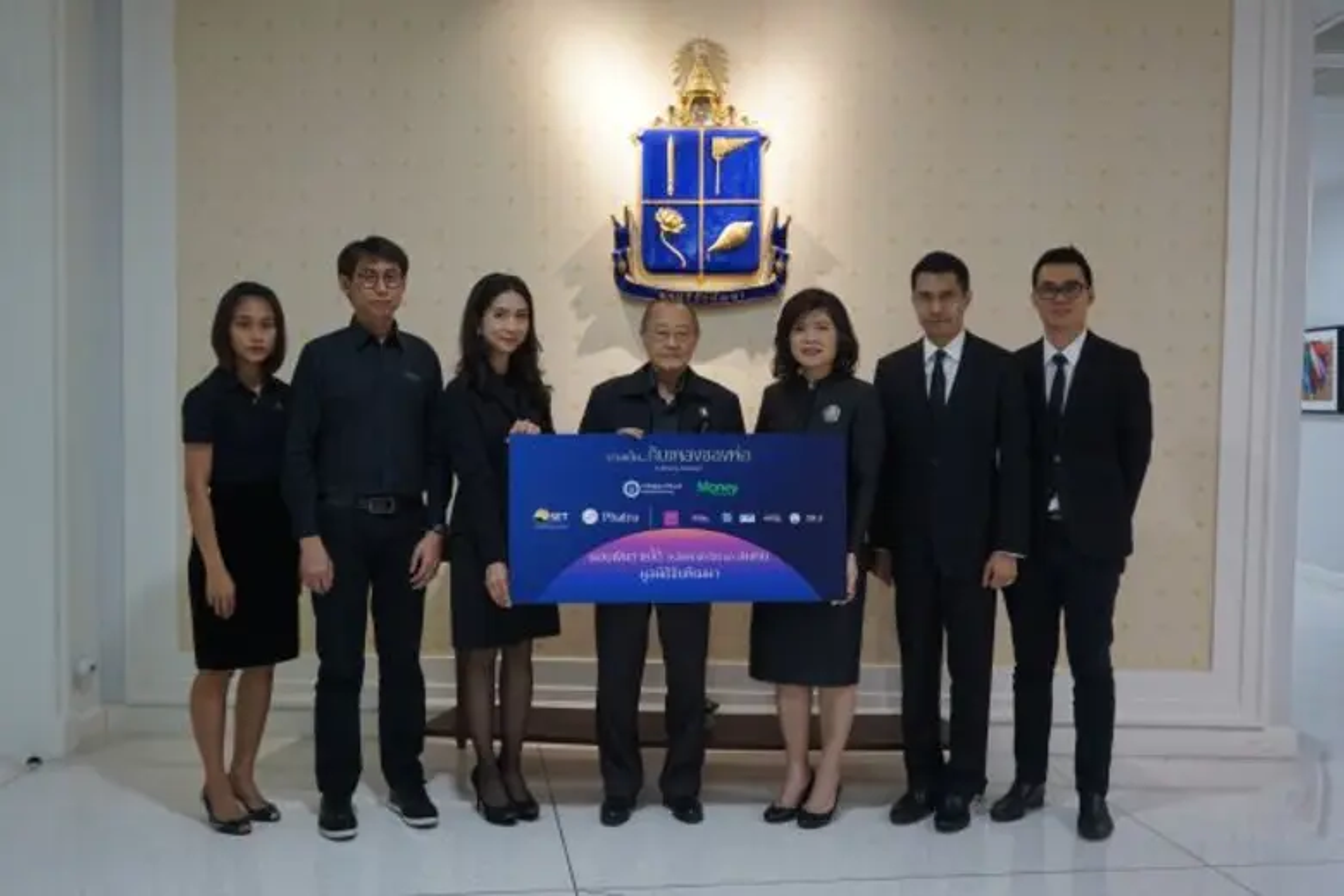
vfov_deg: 38.4
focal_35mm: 34
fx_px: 1288
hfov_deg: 55.1
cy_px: 448
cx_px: 672
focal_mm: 23
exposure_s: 1/80
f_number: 4
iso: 1000
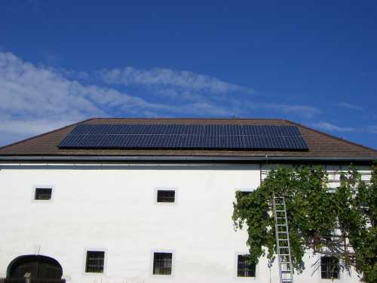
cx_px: 188
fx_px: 512
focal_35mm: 47
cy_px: 142
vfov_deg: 30.9
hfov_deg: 40.4
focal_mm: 7.6
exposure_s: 1/1250
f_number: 4.8
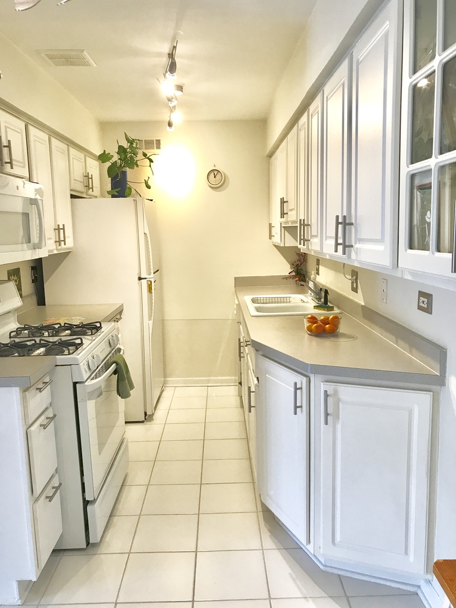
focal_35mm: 28
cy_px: 304
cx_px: 228
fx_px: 492
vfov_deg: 63.4
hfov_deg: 49.7
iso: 20
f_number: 1.8
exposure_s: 1/30
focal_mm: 3.99
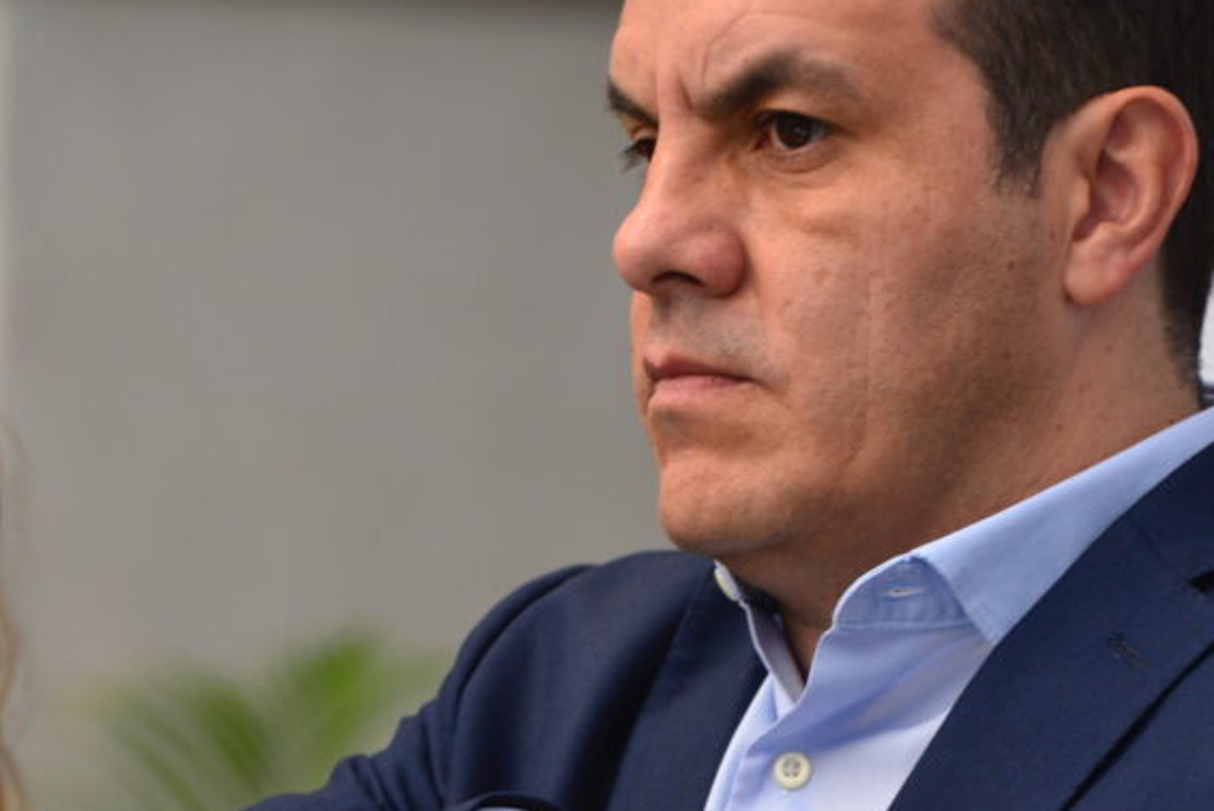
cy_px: 452
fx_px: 12416
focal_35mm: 368
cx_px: 727
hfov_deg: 5.6
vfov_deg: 3.7
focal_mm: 195
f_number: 5.3
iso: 800
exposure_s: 1/80
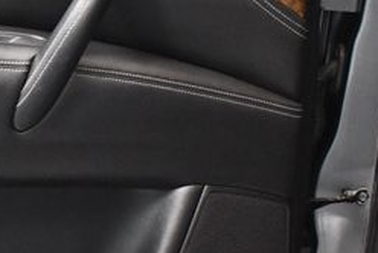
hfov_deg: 20.7
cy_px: 178
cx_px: -56
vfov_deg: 14.7
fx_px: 978
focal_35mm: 93
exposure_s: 1/60
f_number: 3.5
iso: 4000
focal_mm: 18
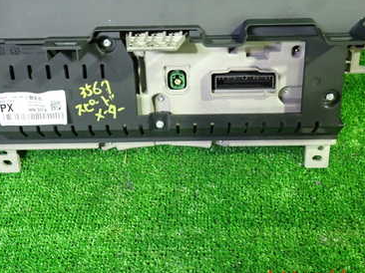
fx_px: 432
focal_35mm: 41
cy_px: 69
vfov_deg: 34.4
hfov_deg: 45.8
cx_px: 194
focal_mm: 4.5
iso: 800
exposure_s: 1/30
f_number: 2
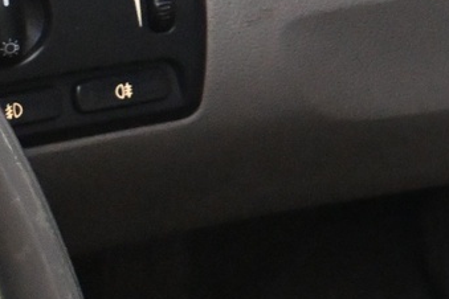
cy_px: -38
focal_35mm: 197
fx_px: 2459
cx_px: 943
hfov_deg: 9.6
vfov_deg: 6.9
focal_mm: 27.5
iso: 6400
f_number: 4.5
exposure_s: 1/40
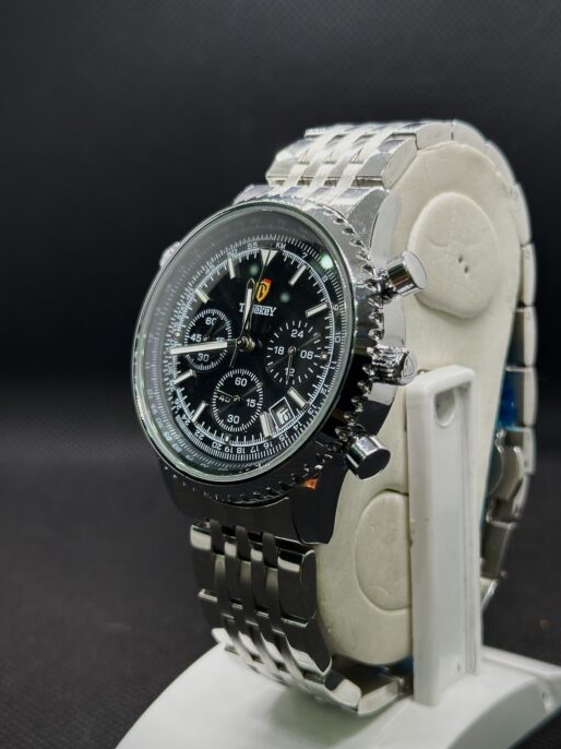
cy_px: 388
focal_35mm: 56
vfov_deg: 34.4
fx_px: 1211
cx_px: 311
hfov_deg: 26.1
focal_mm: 6.86
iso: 80
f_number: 1.78
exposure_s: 1/100
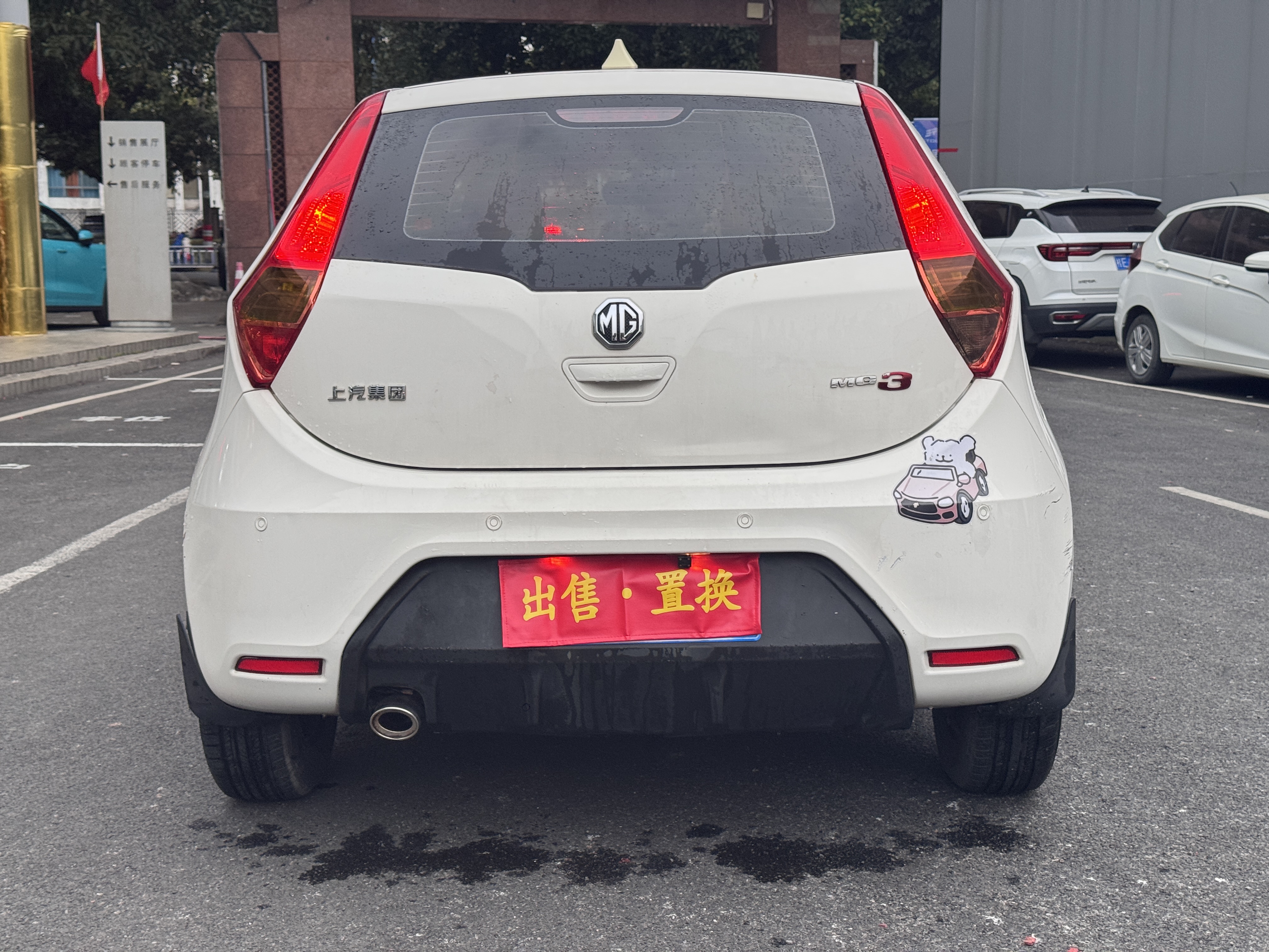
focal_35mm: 48
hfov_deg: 39.7
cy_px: 476
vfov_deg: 30.3
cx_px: 634
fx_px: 1760
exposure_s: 1/68
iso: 100
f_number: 1.78
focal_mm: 6.76
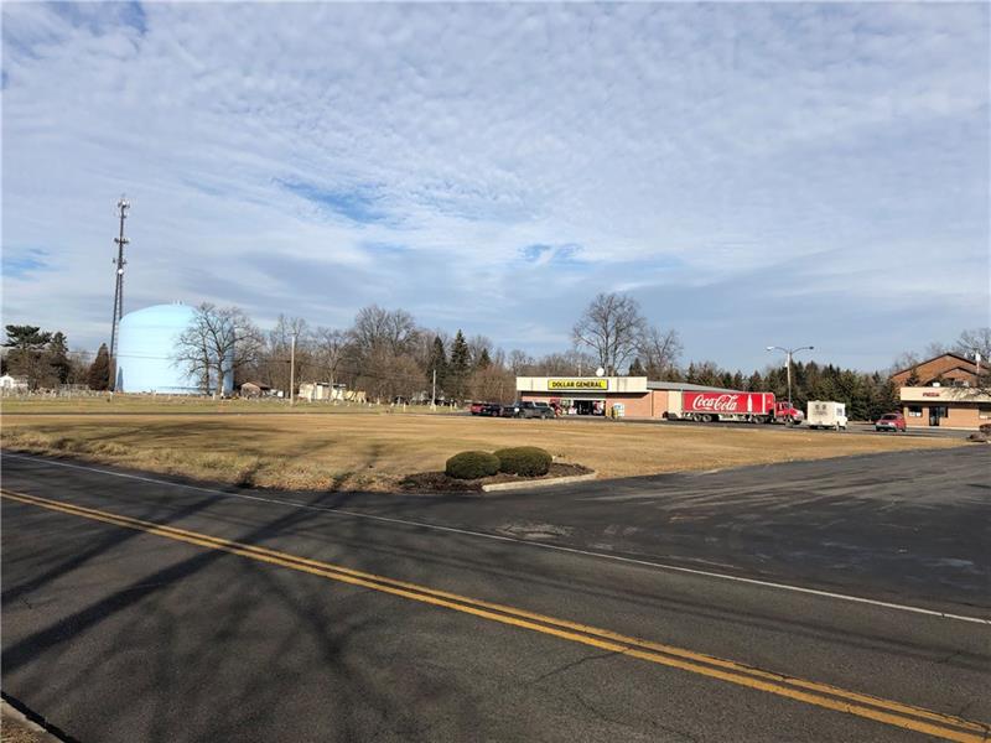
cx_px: 496
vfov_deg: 49.7
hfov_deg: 63.4
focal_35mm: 28
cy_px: 372
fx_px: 802
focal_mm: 4
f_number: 1.8
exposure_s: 1/2667
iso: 20
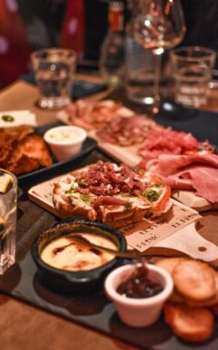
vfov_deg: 37.2
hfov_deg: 23.7
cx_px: 108
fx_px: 519
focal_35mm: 55
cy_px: 176
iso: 3200
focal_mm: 35
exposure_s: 1/160
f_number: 1.8
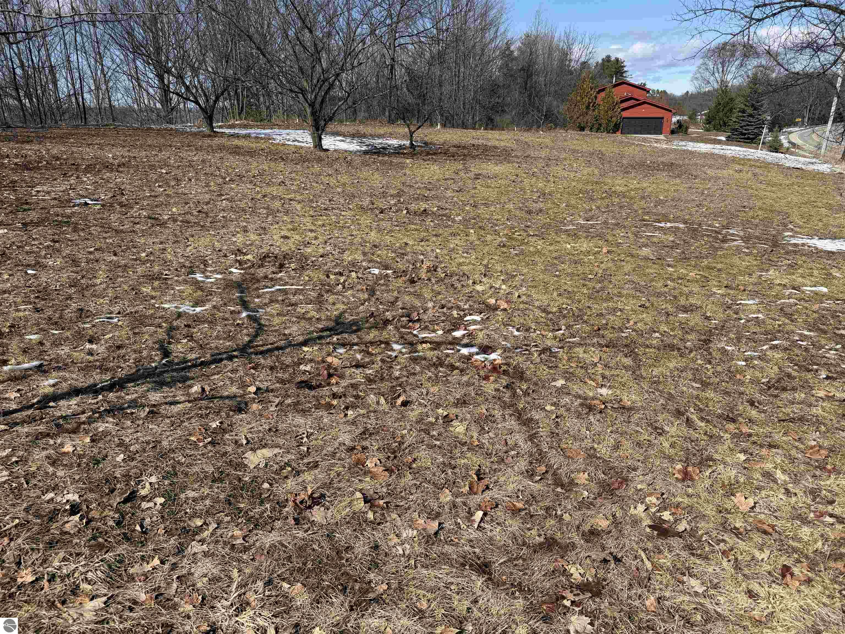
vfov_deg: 56.8
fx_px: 586
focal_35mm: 24
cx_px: 422
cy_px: 317
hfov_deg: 71.6
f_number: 1.78
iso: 80
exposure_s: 1/4975
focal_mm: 6.76
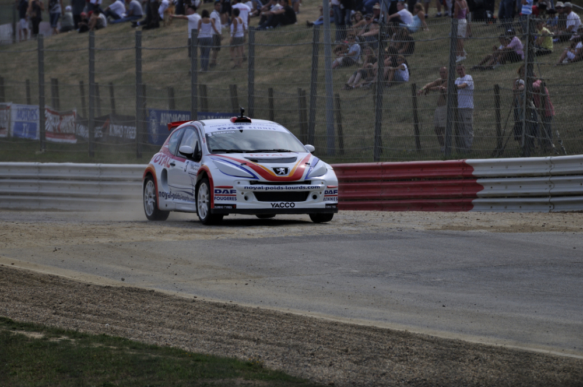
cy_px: 194
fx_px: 7278
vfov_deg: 3.0
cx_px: 292
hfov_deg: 4.6
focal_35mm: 450
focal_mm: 300
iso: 200
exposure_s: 1/1000
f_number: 5.6
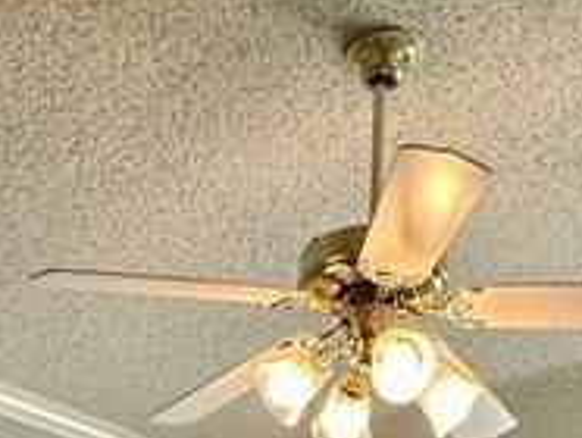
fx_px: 1296
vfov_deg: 14.1
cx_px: 247
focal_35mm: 77
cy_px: 1014
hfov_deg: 25.3
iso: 100
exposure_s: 1/120
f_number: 2.2
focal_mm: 2.22
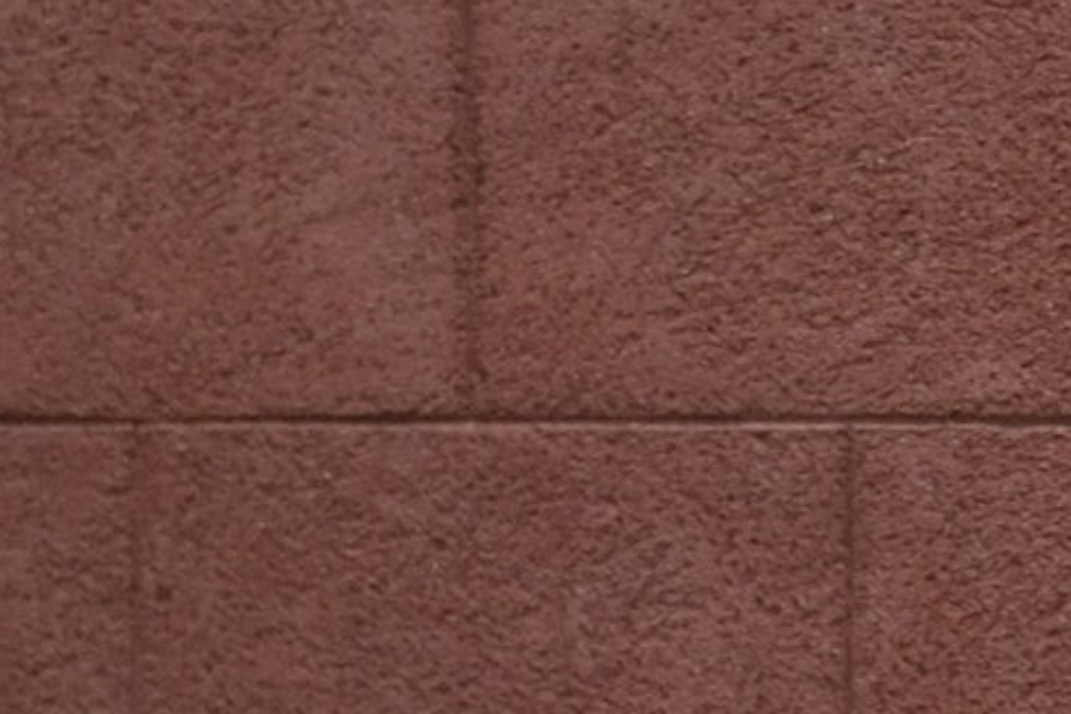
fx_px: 6368
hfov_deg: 9.4
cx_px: 1390
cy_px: 272
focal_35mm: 214
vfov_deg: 6.4
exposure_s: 1/400
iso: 400
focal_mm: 27
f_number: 2.8
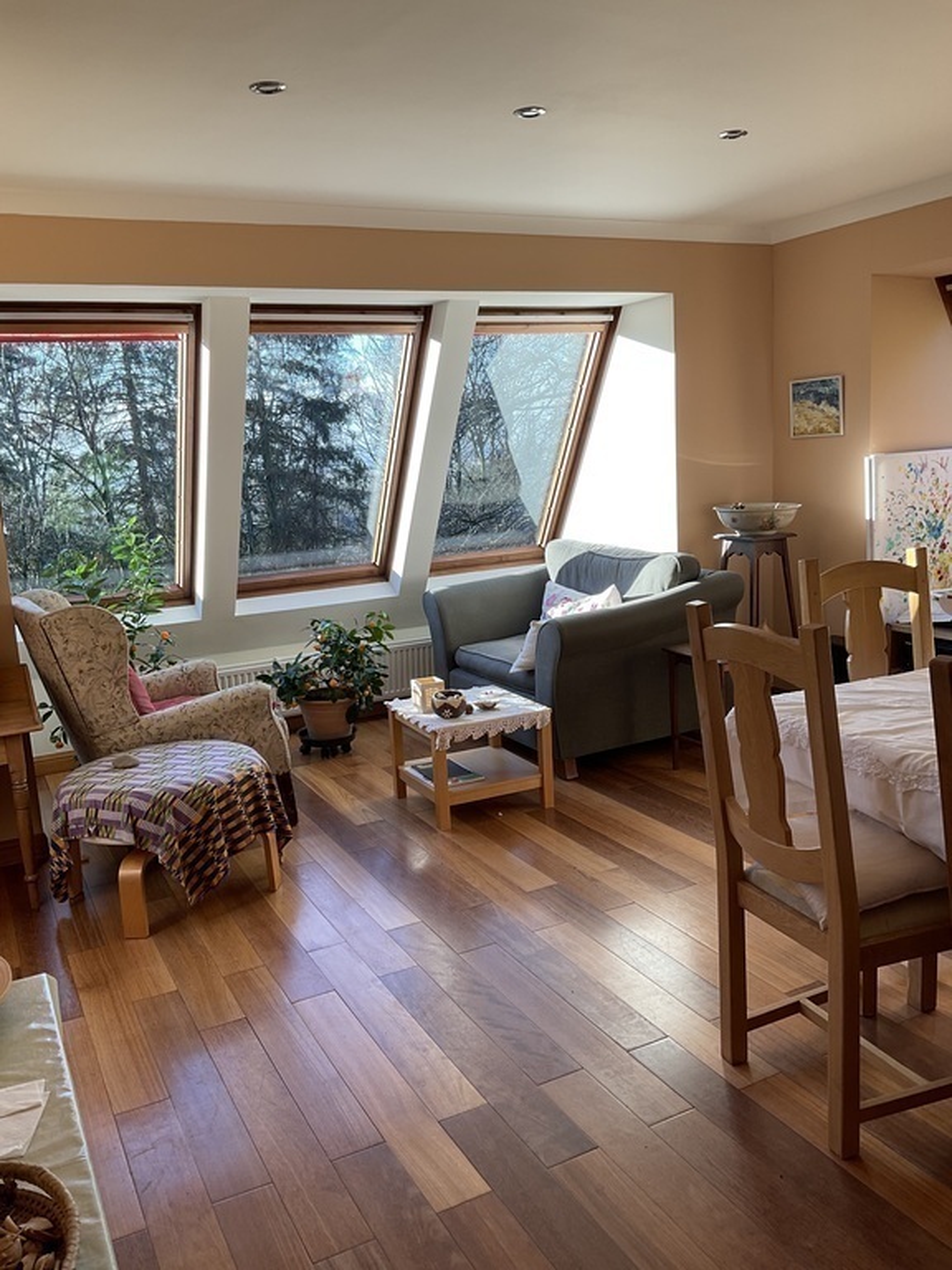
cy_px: 635
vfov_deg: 61.7
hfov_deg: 48.2
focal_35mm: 29
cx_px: 476
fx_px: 1063
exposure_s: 1/130
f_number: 1.8
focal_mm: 3
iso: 16
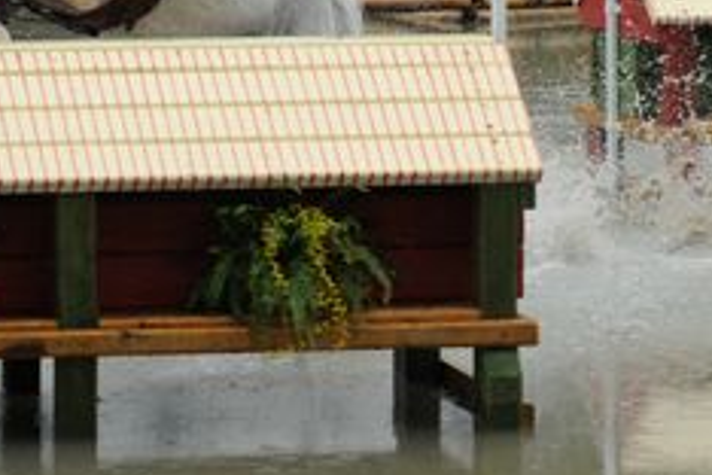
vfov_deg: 4.5
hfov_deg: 6.8
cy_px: -125
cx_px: 201
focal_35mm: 301
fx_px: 5953
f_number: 8
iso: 500
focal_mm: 110
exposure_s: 1/500
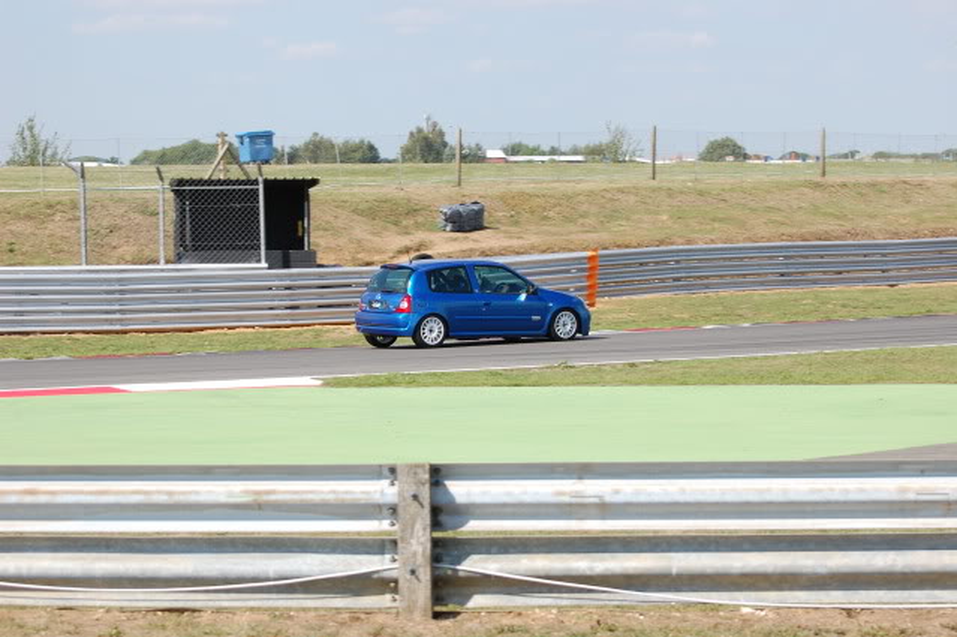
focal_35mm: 105
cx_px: 478
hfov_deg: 19.5
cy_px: 318
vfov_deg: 13.0
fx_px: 2789
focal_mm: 70
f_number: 6.3
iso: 200
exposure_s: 1/640
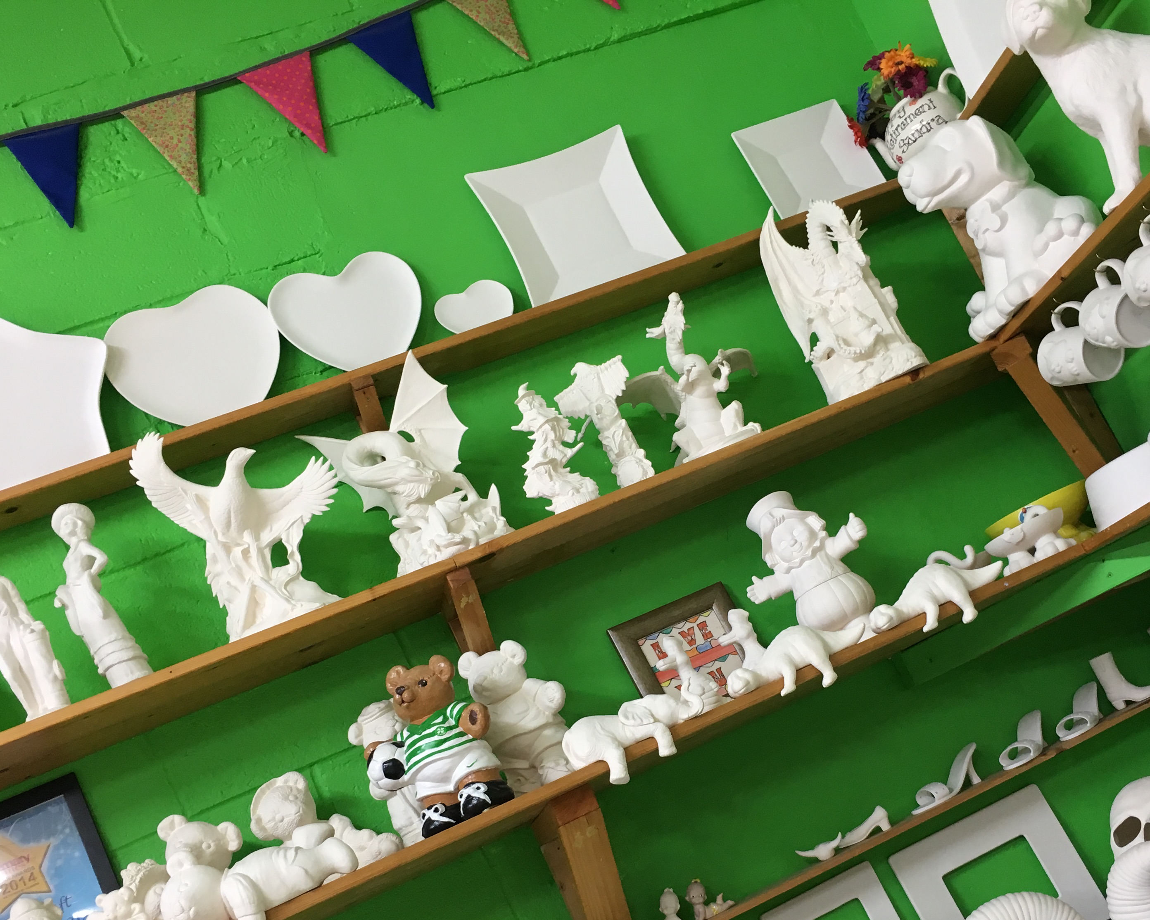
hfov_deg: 44.7
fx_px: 1395
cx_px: 654
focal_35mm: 41
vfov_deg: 36.1
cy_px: 624
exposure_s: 1/33
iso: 80
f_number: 2.2
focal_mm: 4.15
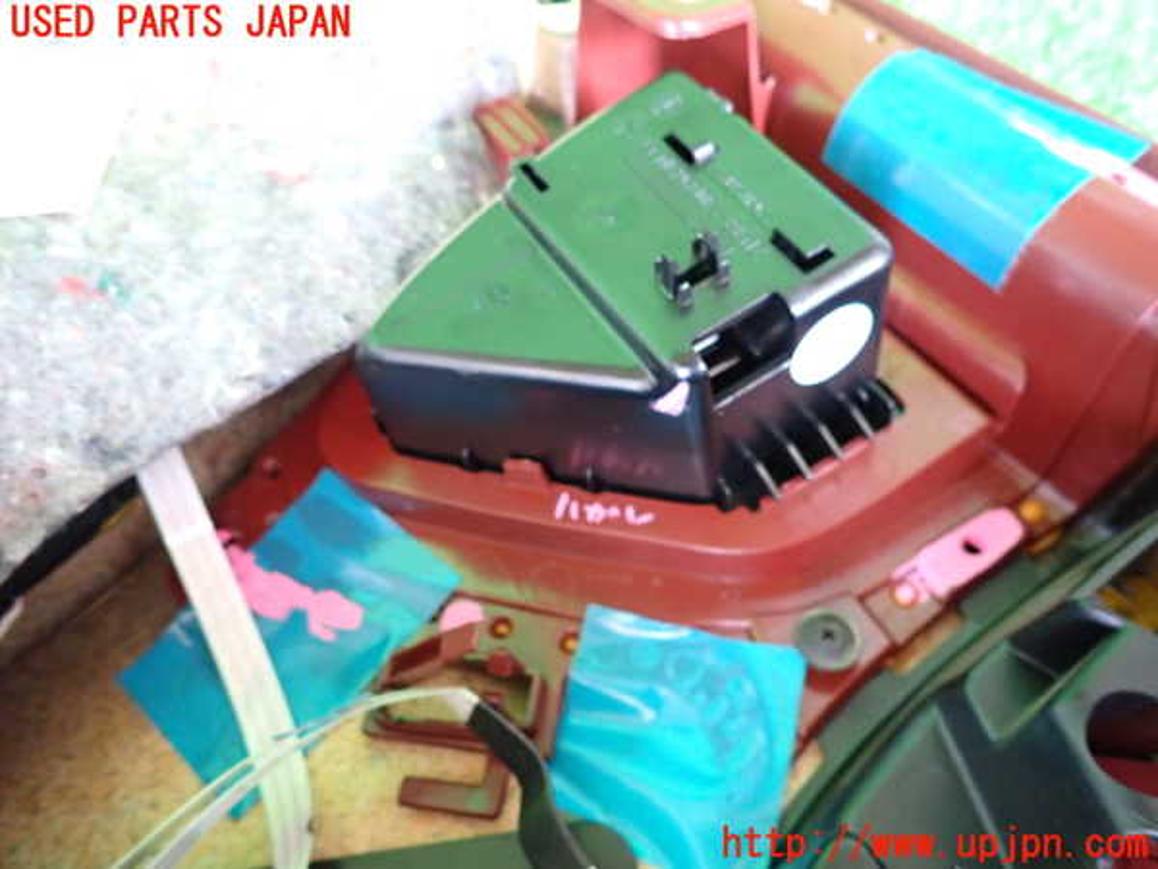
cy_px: 434
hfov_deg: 69.4
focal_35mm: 25
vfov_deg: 54.9
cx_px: 579
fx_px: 836
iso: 500
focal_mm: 4.5
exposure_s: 1/30
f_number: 2
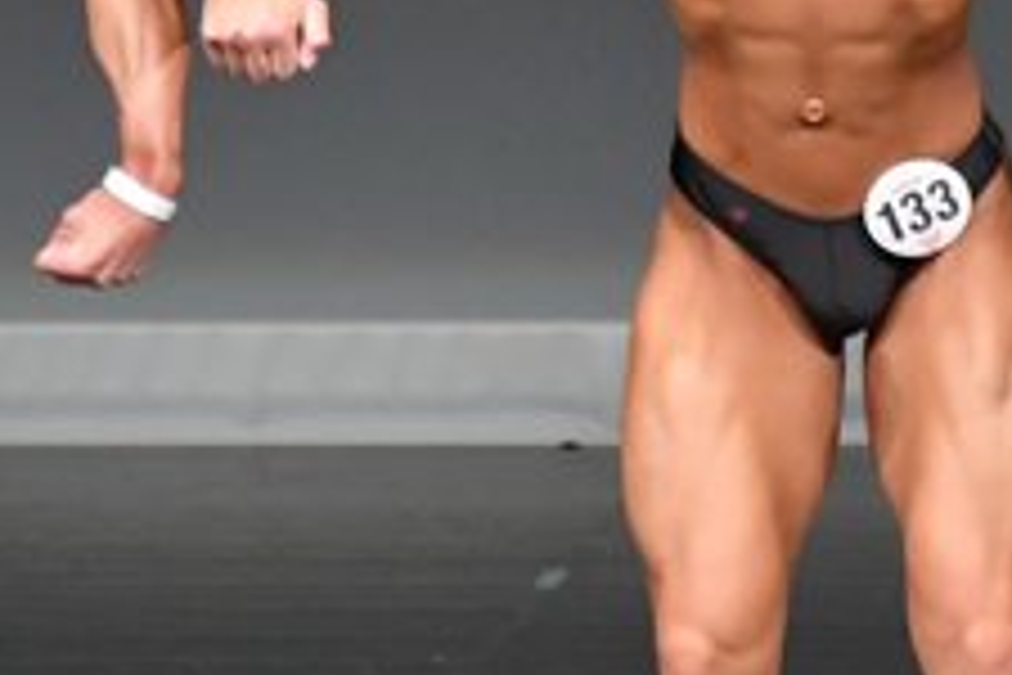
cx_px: 1199
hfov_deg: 1.9
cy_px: 202
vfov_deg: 1.3
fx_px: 30470
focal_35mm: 1084
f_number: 5.6
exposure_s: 1/400
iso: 5000
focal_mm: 210
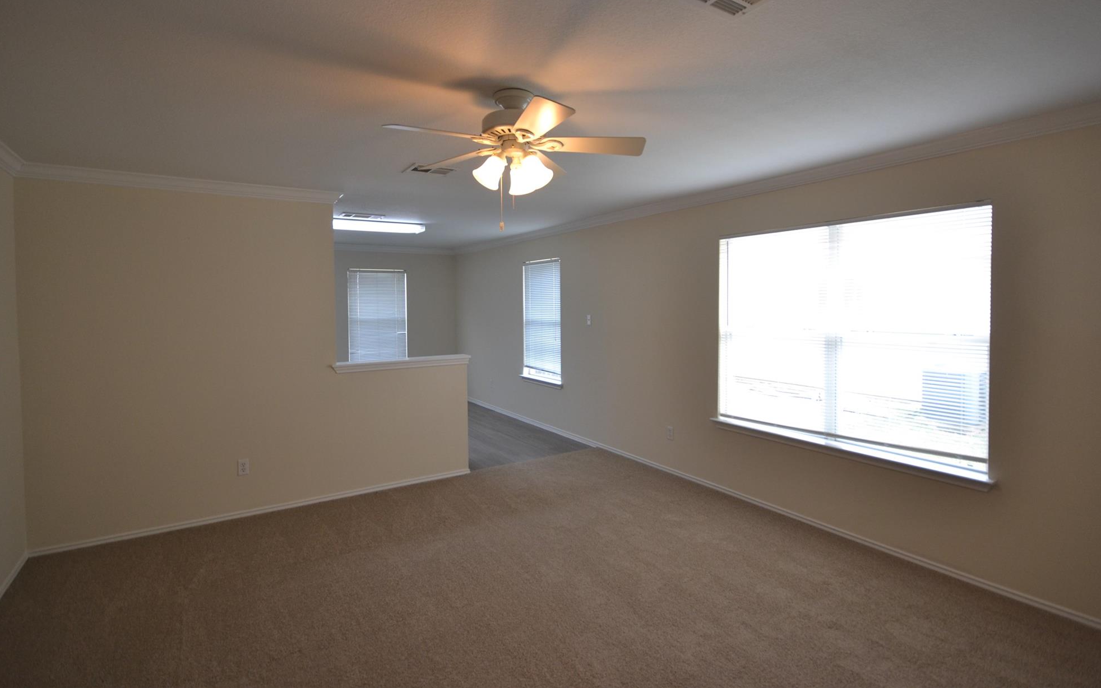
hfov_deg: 92.6
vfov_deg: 66.2
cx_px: 553
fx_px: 526
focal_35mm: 18
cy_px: 307
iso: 400
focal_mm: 11
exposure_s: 1/60
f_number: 4.2
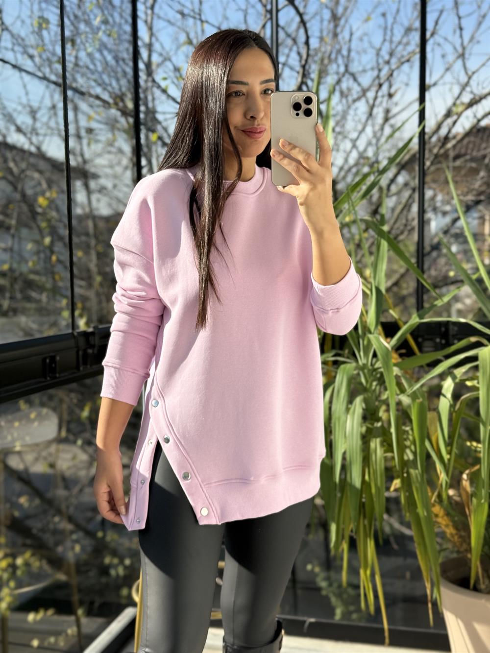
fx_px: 906
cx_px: 245
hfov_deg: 30.3
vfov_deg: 39.7
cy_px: 326
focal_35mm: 48
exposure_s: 1/1575
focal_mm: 6.76
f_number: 1.78
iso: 100
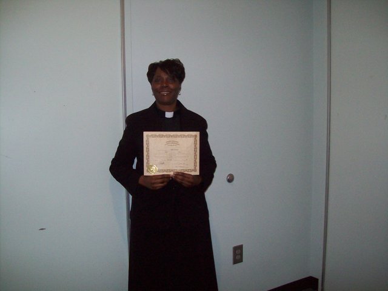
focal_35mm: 36
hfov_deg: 51.4
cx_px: 194
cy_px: 146
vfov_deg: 39.7
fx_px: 404
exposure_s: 1/64
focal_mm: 6
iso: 200
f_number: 2.7
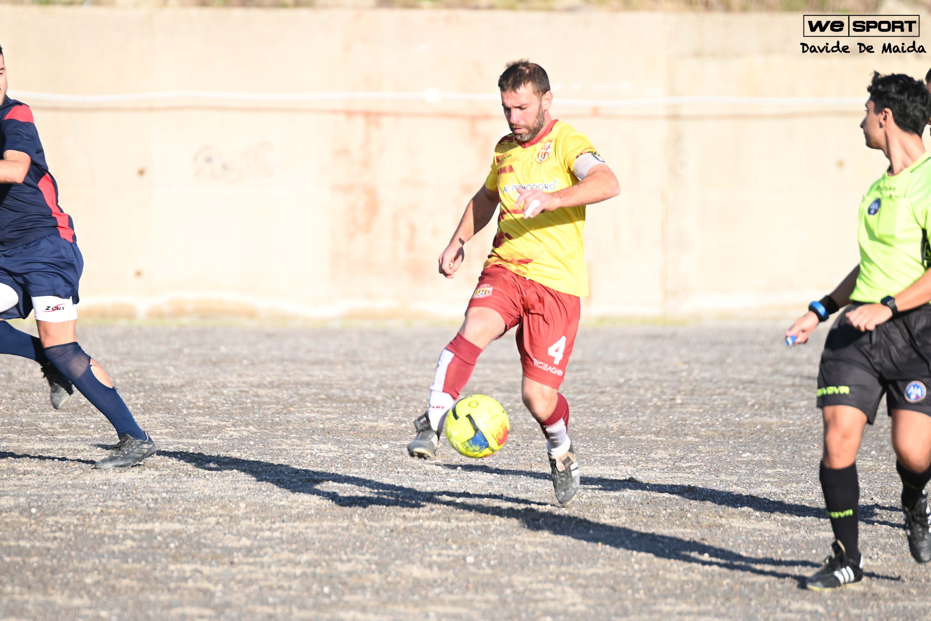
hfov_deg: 6.9
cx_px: 466
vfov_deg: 4.6
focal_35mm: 300
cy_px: 310
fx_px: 7758
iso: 160
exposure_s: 1/1250
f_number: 3.2
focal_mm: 200
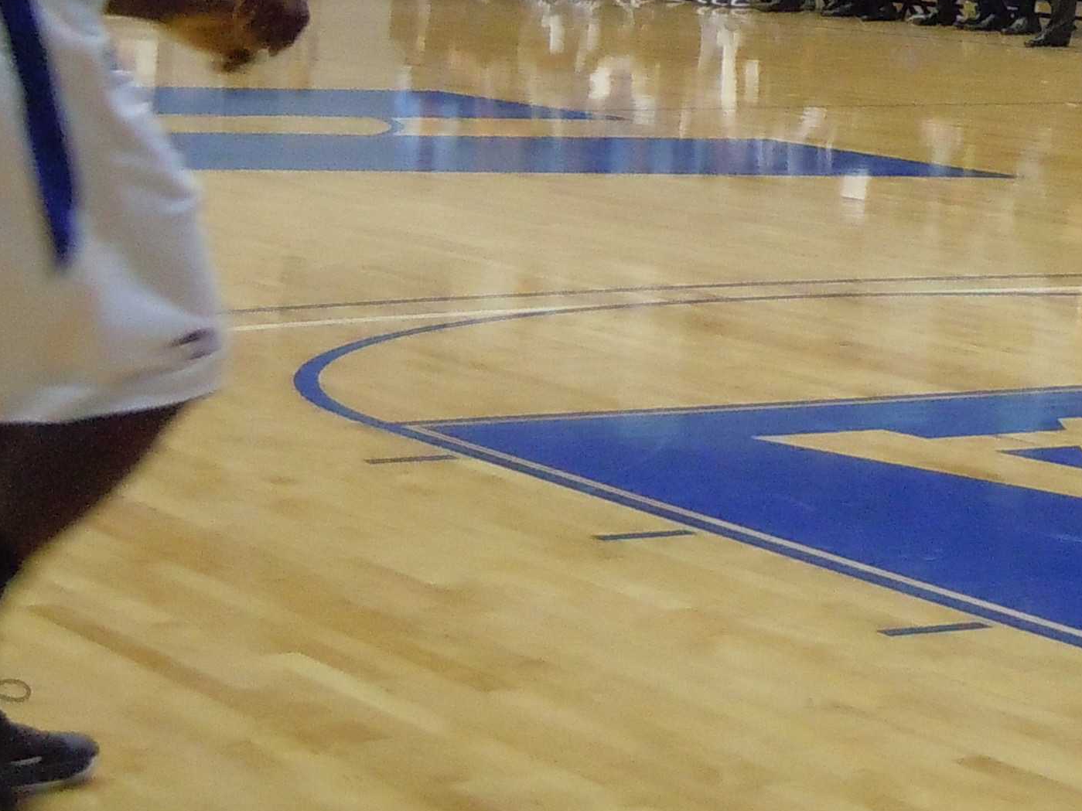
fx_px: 4344
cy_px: -269
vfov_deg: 10.4
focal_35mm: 139
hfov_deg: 13.9
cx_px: 1211
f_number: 3.8
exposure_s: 1/100
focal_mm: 8.1
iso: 800
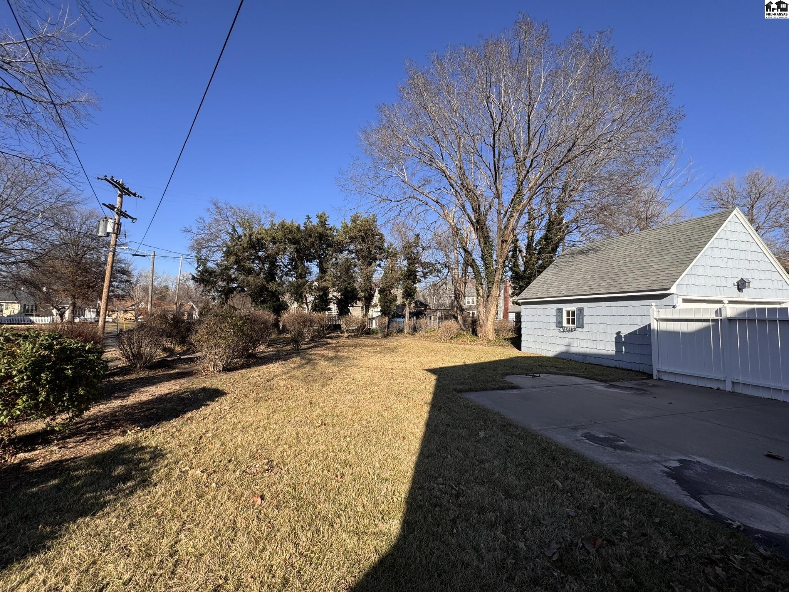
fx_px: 319
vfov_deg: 85.7
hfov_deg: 102.1
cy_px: 296
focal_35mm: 14
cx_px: 394
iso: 50
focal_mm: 2.22
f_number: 2.2
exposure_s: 1/1256
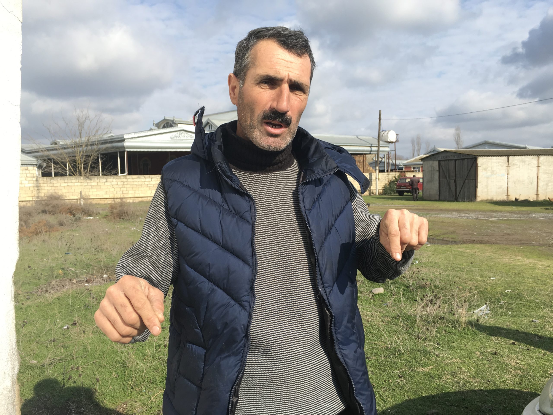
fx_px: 463
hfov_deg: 61.7
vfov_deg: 48.2
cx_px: 276
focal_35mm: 29
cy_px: 208
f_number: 2.2
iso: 25
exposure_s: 1/1054
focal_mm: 4.15
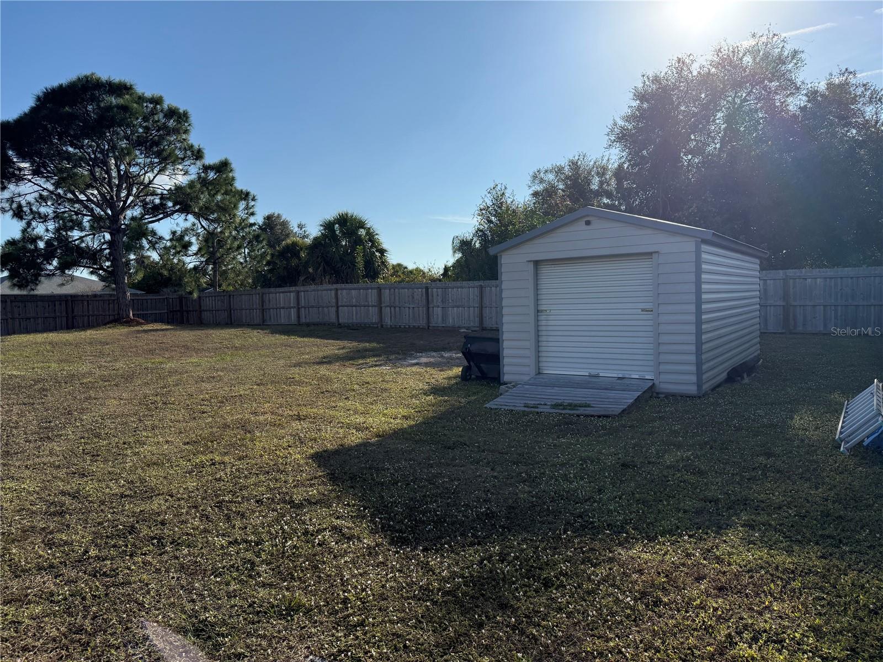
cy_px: 331
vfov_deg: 56.8
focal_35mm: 24
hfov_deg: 71.6
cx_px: 442
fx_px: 612
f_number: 1.78
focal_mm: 6.76
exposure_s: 1/9091
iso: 125
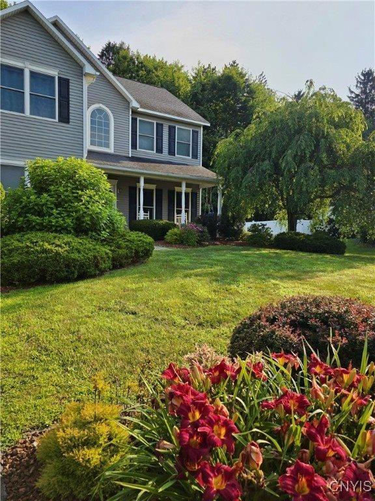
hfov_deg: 58.9
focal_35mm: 23
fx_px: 332
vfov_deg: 73.9
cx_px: 188
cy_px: 250
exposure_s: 1/7626
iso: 80
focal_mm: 6.3
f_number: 1.7
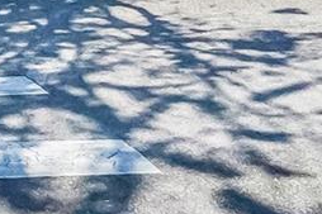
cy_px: -243
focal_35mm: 145
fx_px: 1296
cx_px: -236
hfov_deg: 13.0
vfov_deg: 8.8
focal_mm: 15.5
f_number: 9
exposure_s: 1/500
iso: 3200
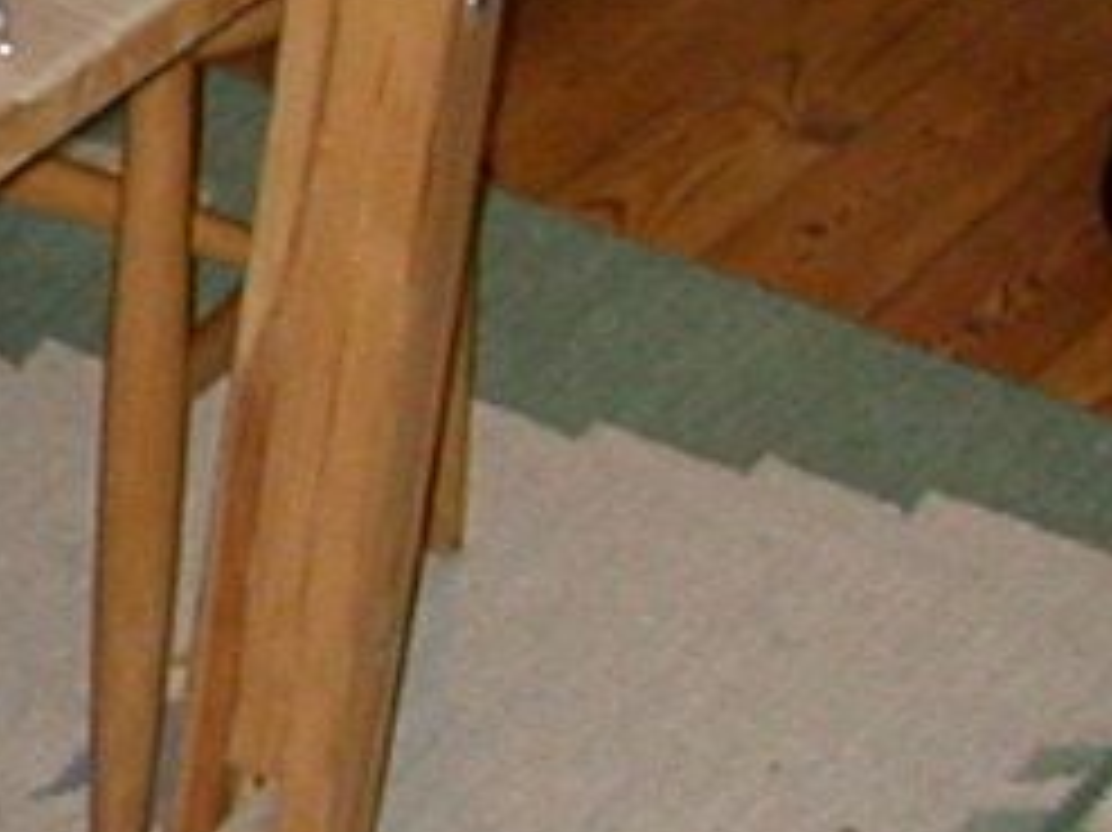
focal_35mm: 192
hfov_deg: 9.5
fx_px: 6165
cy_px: 544
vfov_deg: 7.7
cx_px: -1261
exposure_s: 1/59.9
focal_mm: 5.6
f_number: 2.7
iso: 169
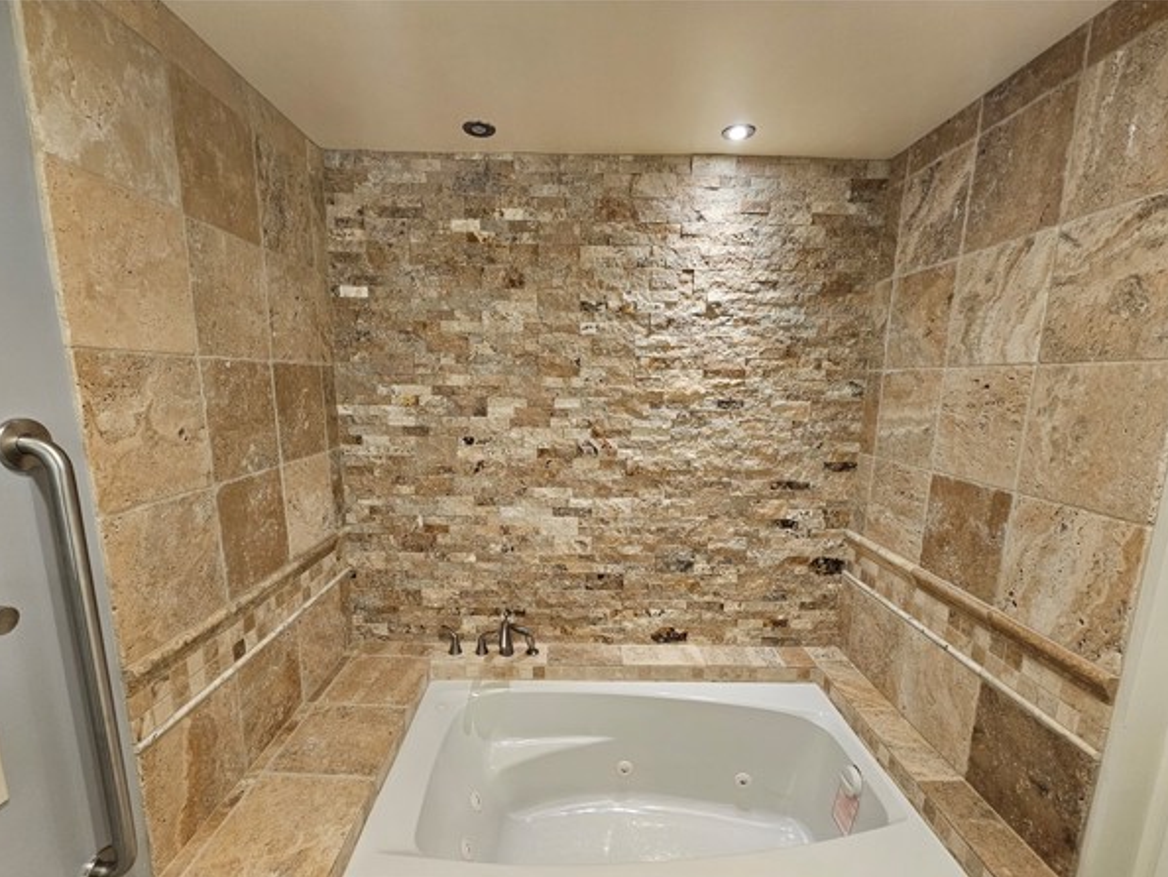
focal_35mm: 14
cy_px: 470
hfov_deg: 102.0
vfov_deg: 85.6
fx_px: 473
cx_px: 576
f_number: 2.2
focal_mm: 2.2
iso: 160
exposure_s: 1/60
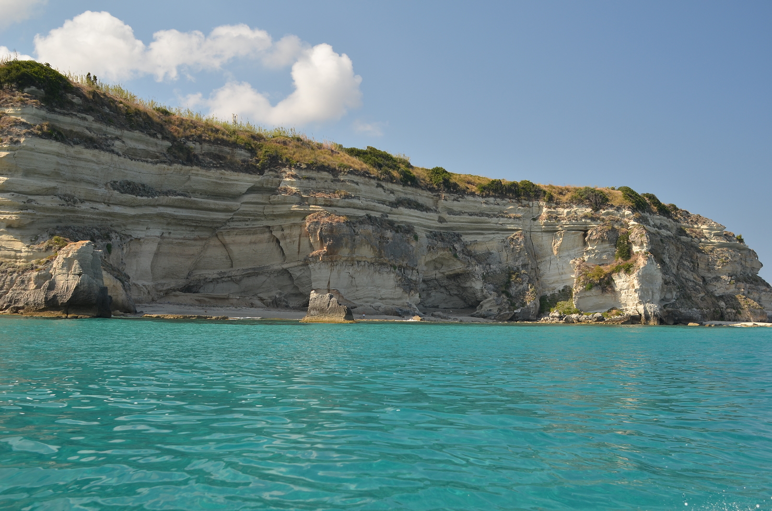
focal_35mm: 36
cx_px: 386
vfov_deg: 36.7
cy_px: 256
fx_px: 770
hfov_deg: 53.2
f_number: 4
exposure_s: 1/640
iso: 200
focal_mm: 24
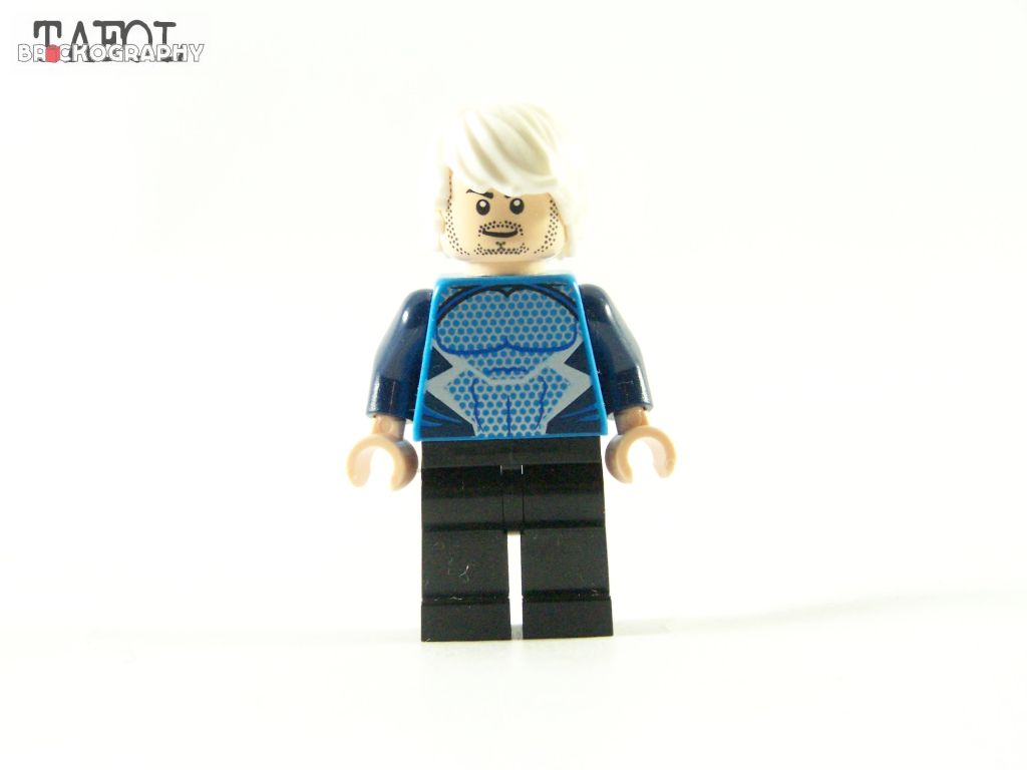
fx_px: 2789
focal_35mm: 94
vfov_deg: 15.7
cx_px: 514
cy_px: 385
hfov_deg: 20.9
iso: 400
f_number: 3.6
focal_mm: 15.6
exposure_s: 1/60
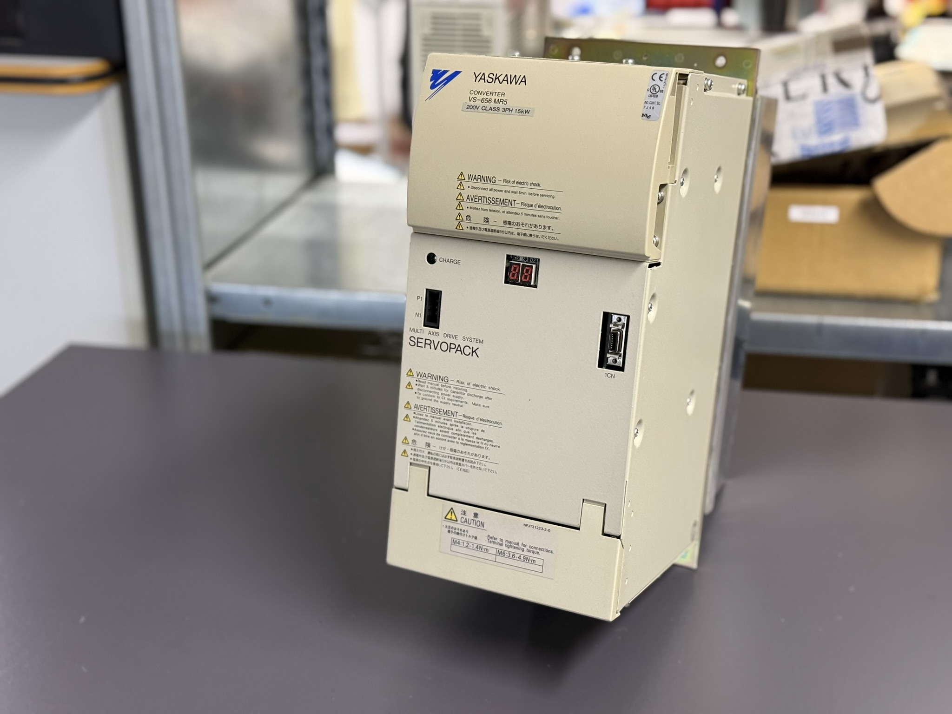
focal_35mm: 48
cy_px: 357
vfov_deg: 30.3
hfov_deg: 39.7
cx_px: 476
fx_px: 1320
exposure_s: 1/50
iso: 250
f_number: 1.78
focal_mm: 6.76
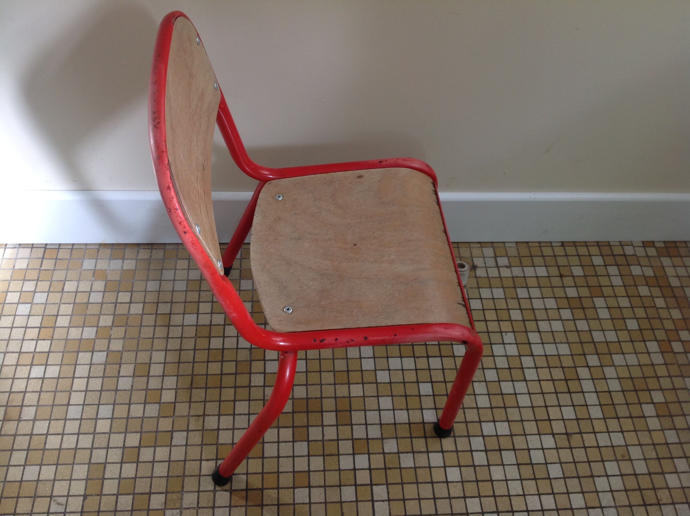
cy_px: 258
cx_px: 345
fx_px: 697
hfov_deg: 52.7
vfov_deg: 40.6
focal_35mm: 35
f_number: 2.4
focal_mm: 4.28
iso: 50
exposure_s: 1/24
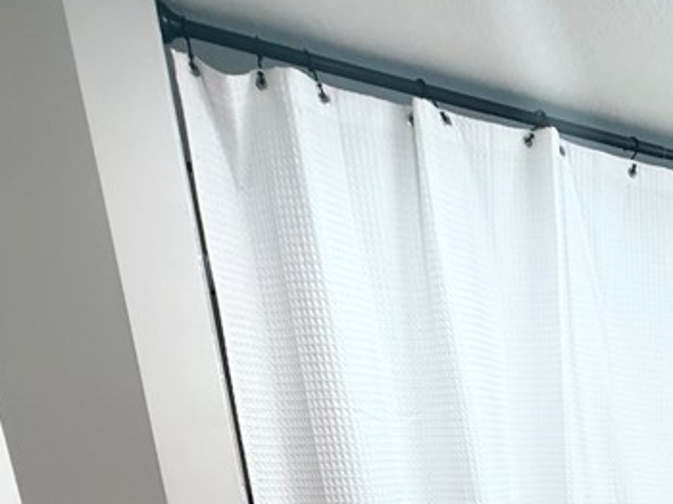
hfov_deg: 34.7
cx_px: 838
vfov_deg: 27.9
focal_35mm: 41
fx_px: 797
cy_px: 685
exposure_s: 1/60
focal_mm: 2.22
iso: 200
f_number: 2.2
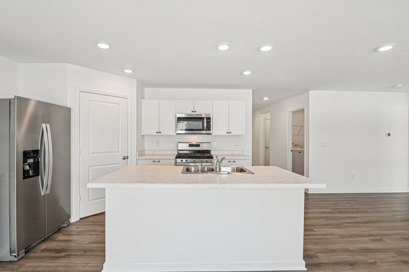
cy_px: 136
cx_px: 204
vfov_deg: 73.7
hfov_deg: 96.7
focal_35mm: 16
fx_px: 182
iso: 100
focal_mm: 16
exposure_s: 1/20
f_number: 8
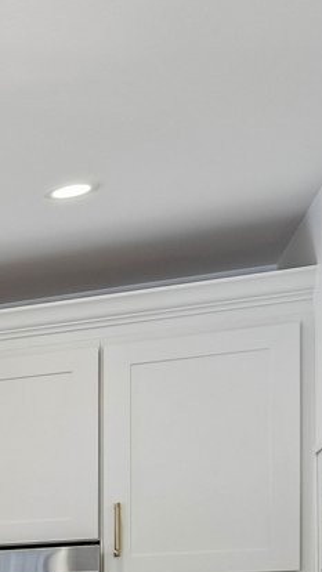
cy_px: 740
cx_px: -785
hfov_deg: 9.4
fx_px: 1259
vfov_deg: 22.8
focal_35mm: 83
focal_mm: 16
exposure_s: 1/40
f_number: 8
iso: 400
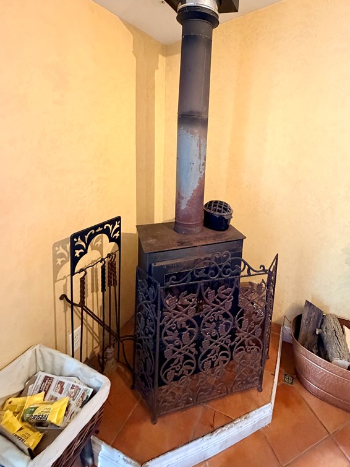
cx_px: 219
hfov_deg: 67.6
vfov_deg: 82.5
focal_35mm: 19
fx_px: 256
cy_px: 166
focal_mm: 2.22
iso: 640
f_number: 2.2
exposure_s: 1/60
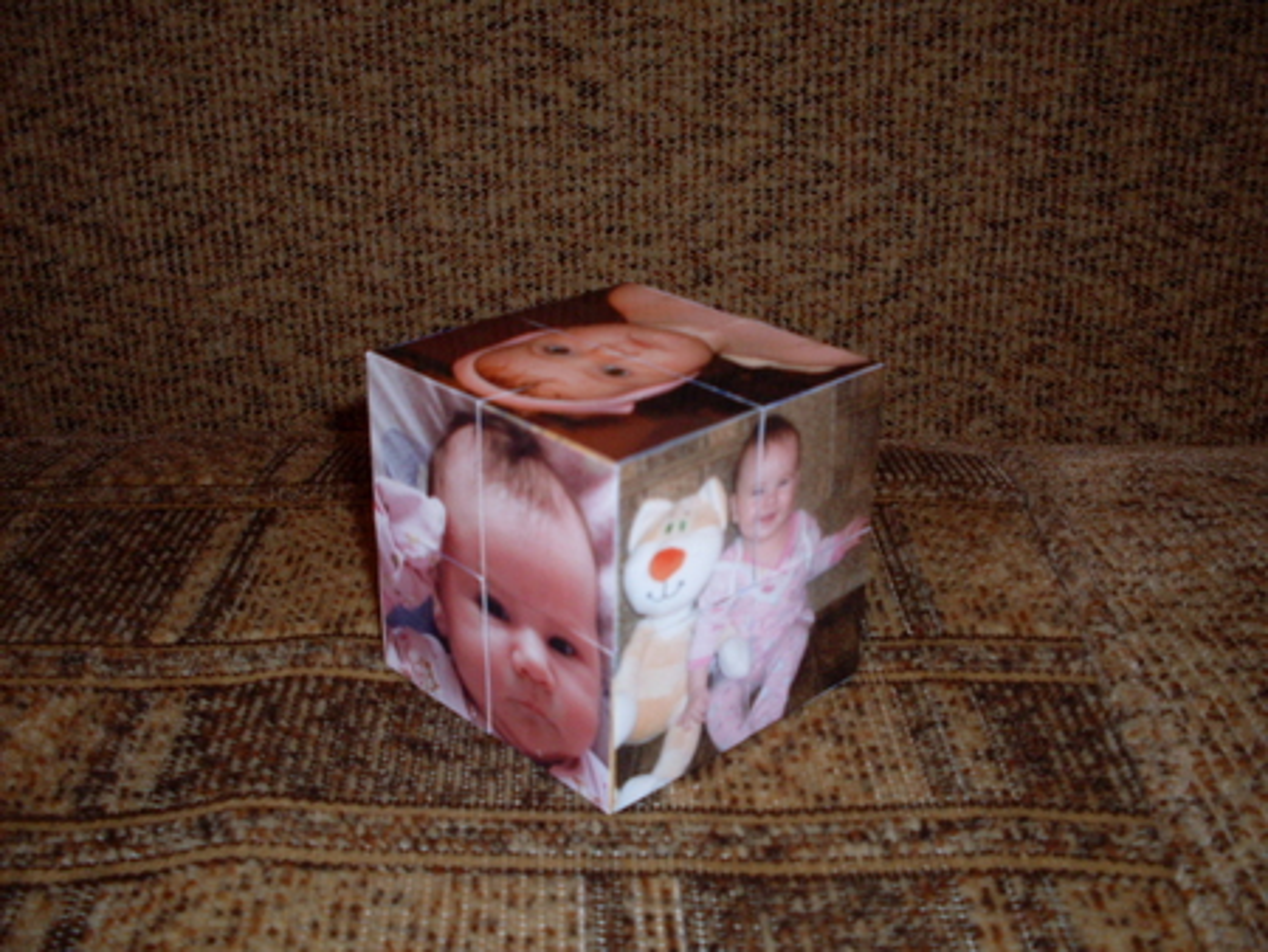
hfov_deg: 49.0
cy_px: 476
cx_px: 634
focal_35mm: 38
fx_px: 1393
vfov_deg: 37.8
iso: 100
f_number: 2.8
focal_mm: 6.3
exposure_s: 1/45
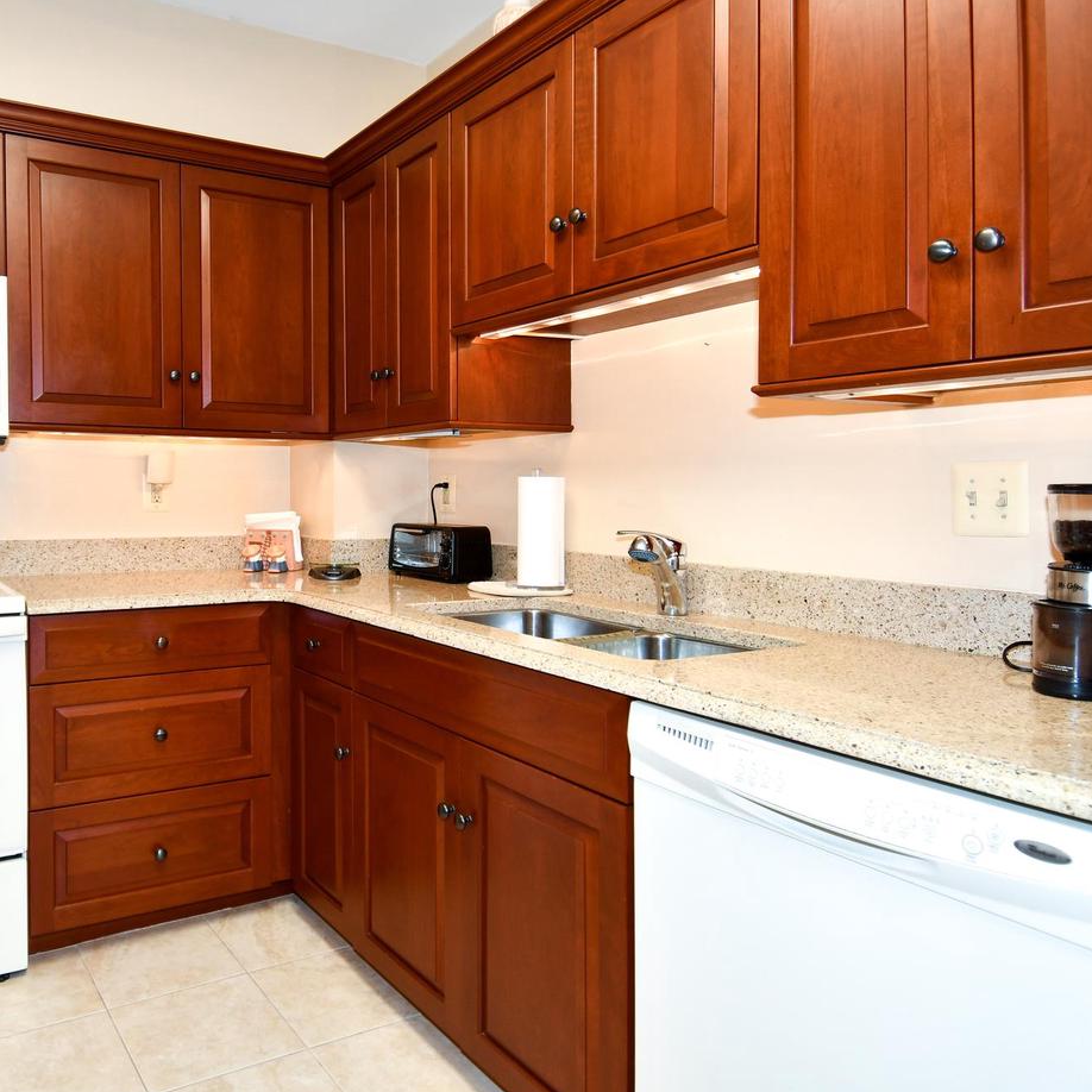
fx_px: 857
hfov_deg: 61.2
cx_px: 265
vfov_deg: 65.0
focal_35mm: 24
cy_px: 532
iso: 360
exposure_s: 1/60
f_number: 4
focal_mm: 12
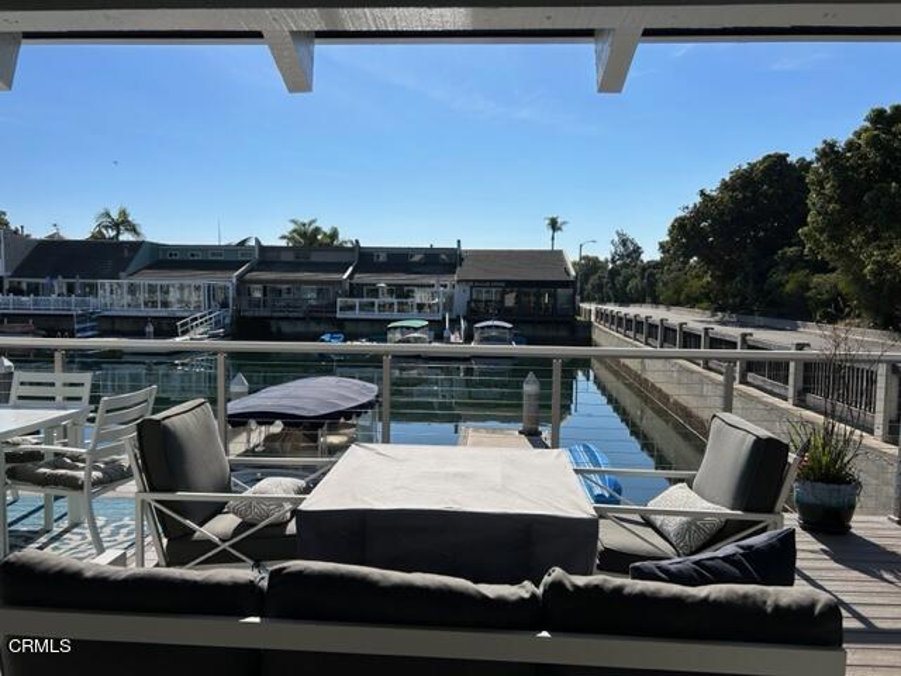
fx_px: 677
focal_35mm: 26
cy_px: 338
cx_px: 450
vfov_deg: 53.1
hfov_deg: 67.3
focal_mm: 5.7
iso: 50
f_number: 1.5
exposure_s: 1/8000
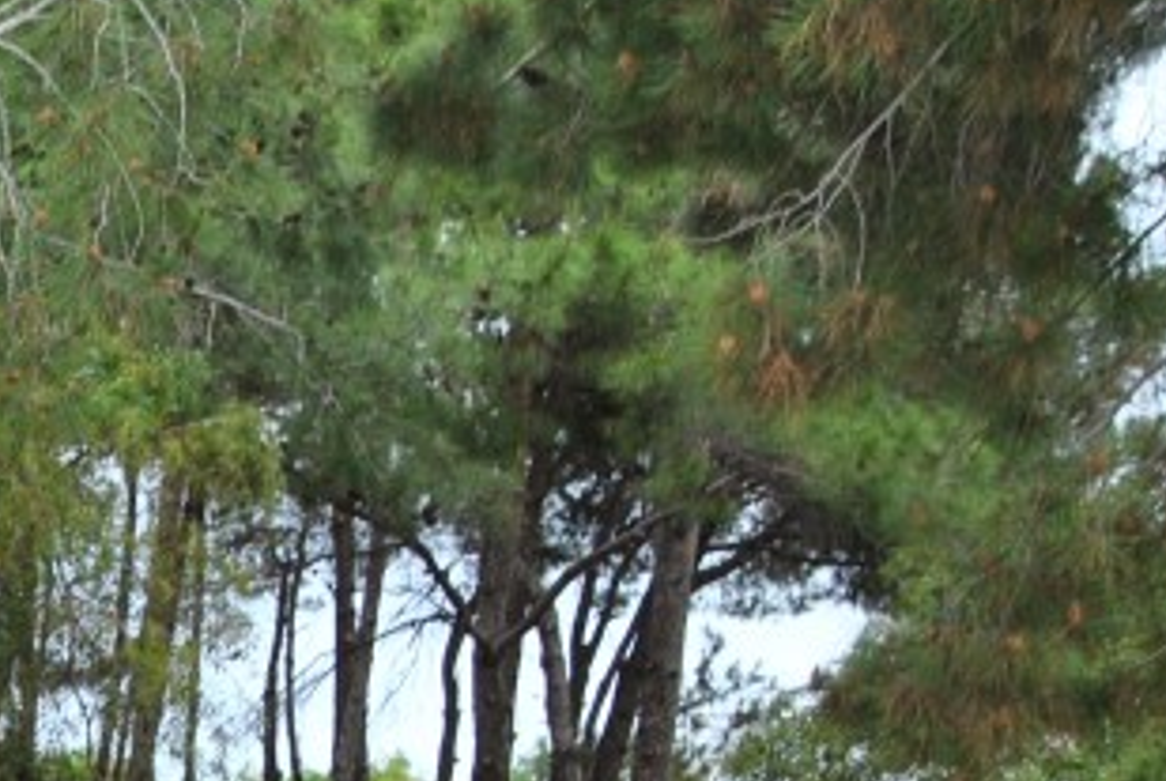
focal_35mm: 78
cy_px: 909
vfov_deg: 16.9
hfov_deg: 24.8
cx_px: 9
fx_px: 2530
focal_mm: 14
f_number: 4.5
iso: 100
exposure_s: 1/200
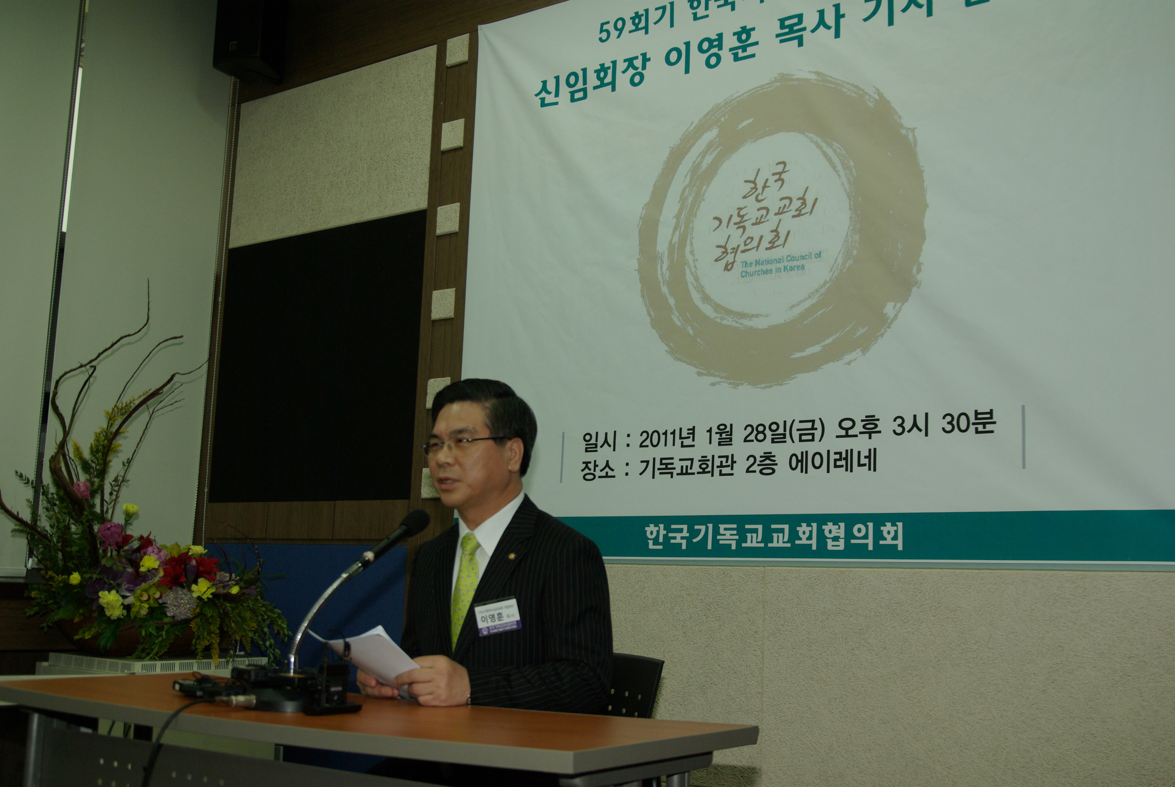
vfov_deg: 34.3
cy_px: 394
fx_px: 1274
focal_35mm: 39
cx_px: 588
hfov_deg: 49.5
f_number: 4.5
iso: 400
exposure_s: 1/125
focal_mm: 26
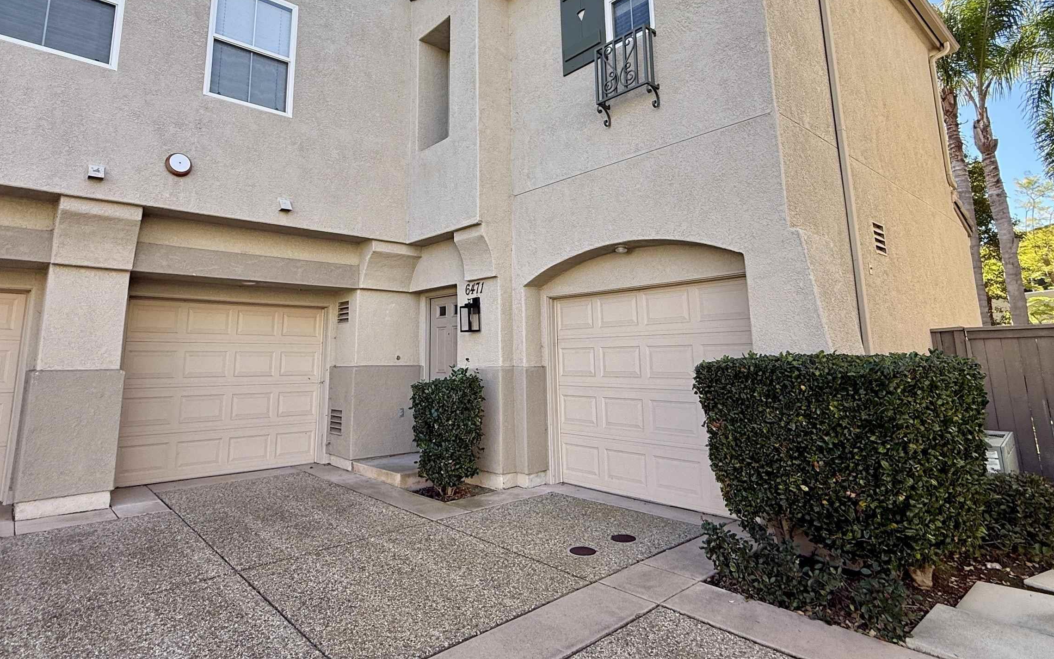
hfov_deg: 84.9
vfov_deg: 59.1
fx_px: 575
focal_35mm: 20
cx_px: 486
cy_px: 261
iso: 50
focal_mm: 2.22
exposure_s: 1/291
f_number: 2.2
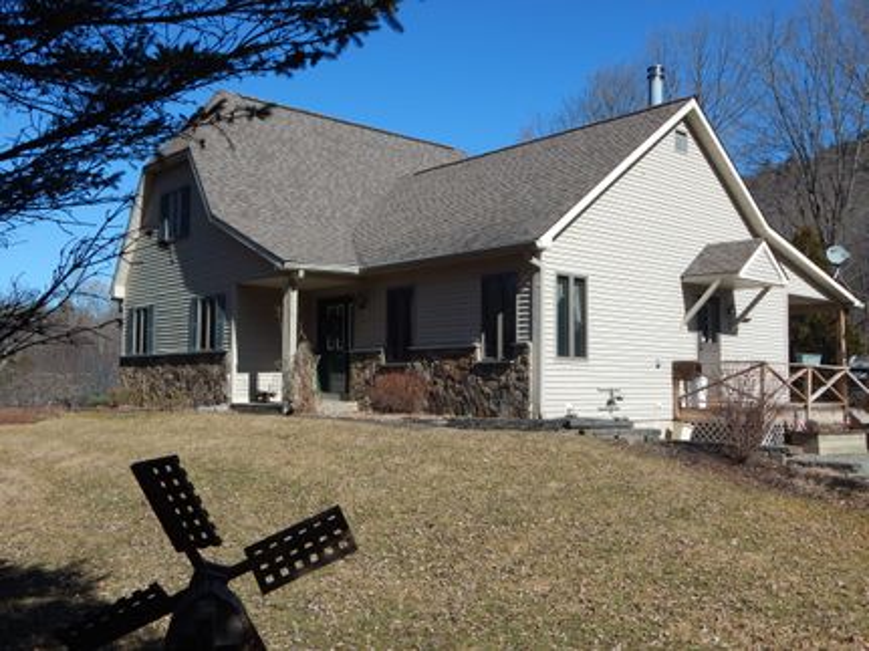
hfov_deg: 54.0
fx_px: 853
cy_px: 326
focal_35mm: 34
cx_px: 434
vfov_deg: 41.8
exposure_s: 1/400
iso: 125
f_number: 6.7
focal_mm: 6.1
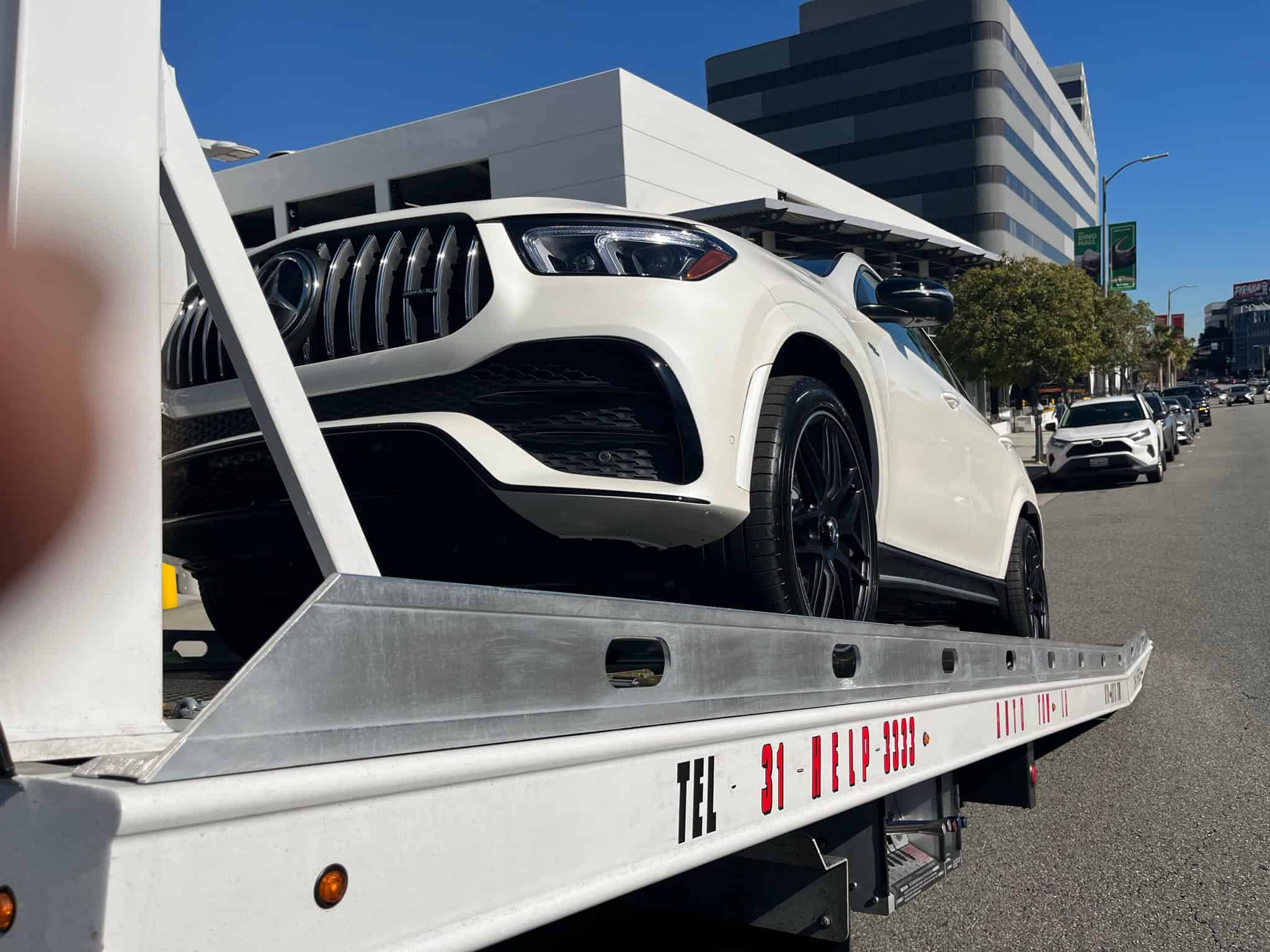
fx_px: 954
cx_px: 635
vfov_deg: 53.1
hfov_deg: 67.3
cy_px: 476
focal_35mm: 26
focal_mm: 5.1
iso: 50
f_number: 1.6
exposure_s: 1/9091
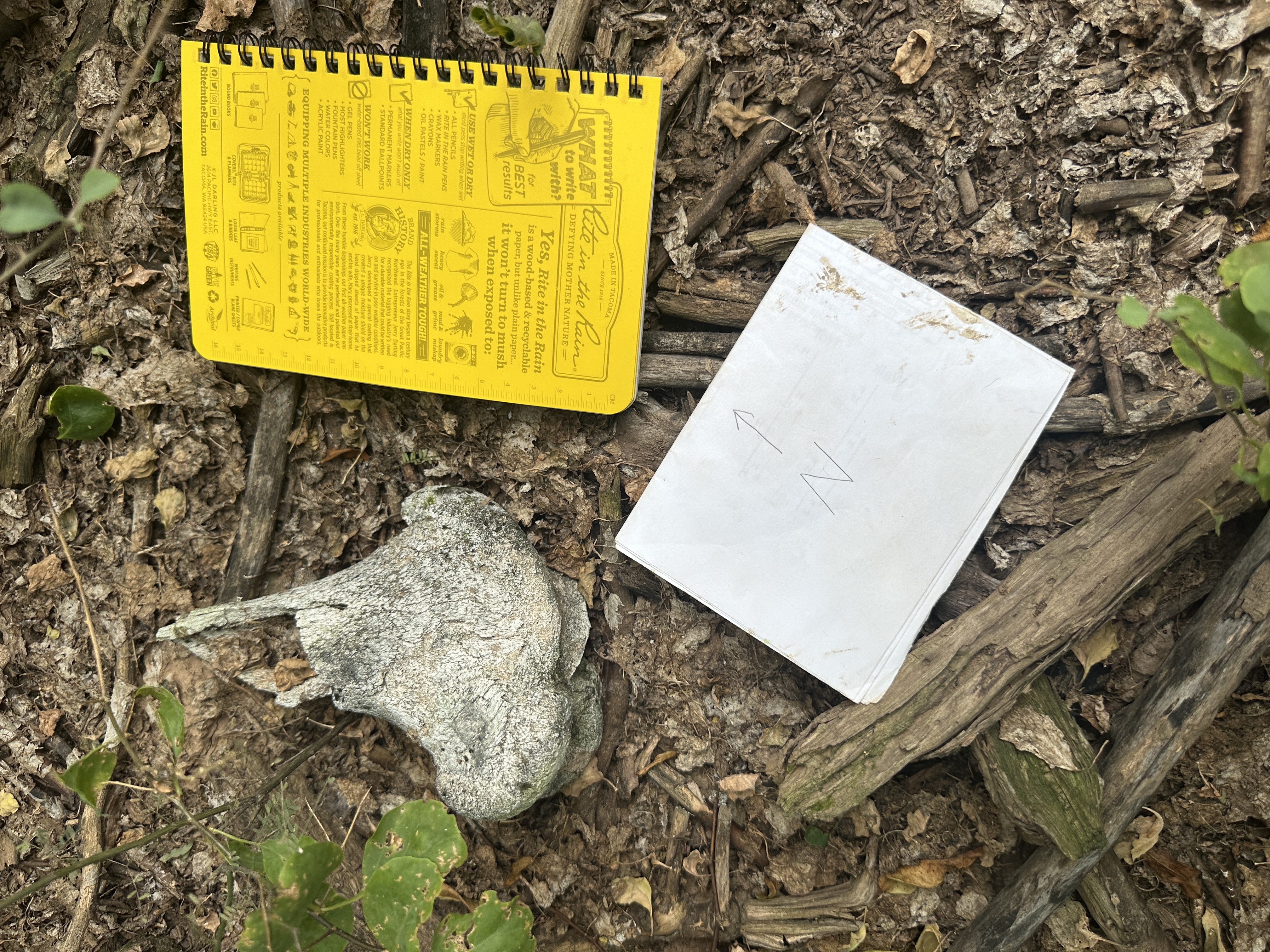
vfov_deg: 56.8
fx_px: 881
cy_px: 476
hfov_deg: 71.6
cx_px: 635
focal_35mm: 24
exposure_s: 1/1357
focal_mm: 6.86
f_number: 1.78
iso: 80
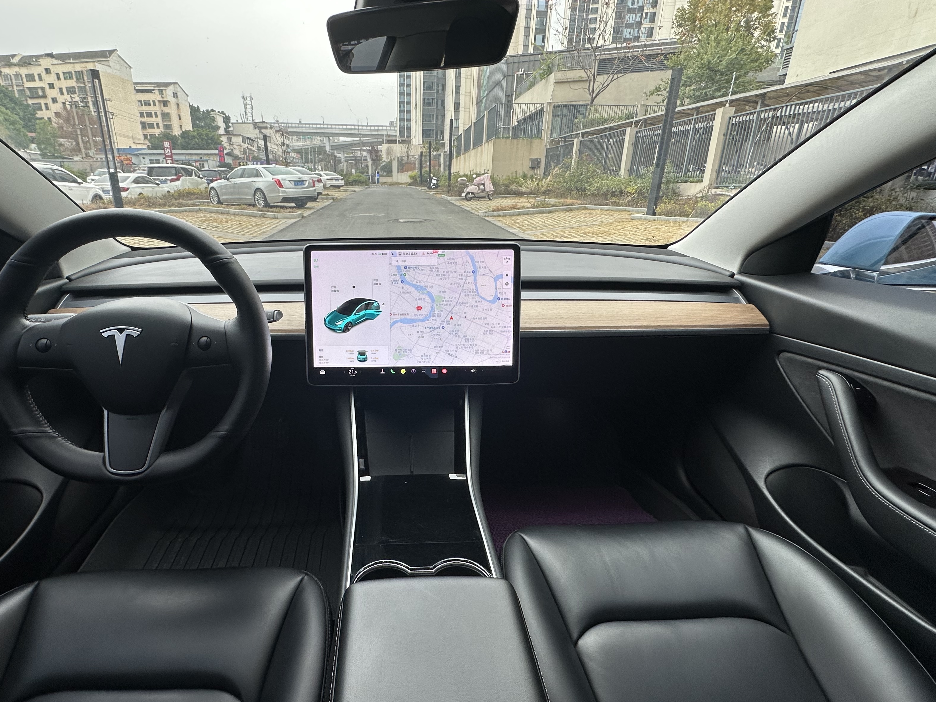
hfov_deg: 87.3
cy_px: 374
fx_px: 487
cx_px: 405
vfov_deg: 71.5
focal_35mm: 18
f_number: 2.2
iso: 64
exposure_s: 1/99
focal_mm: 2.22
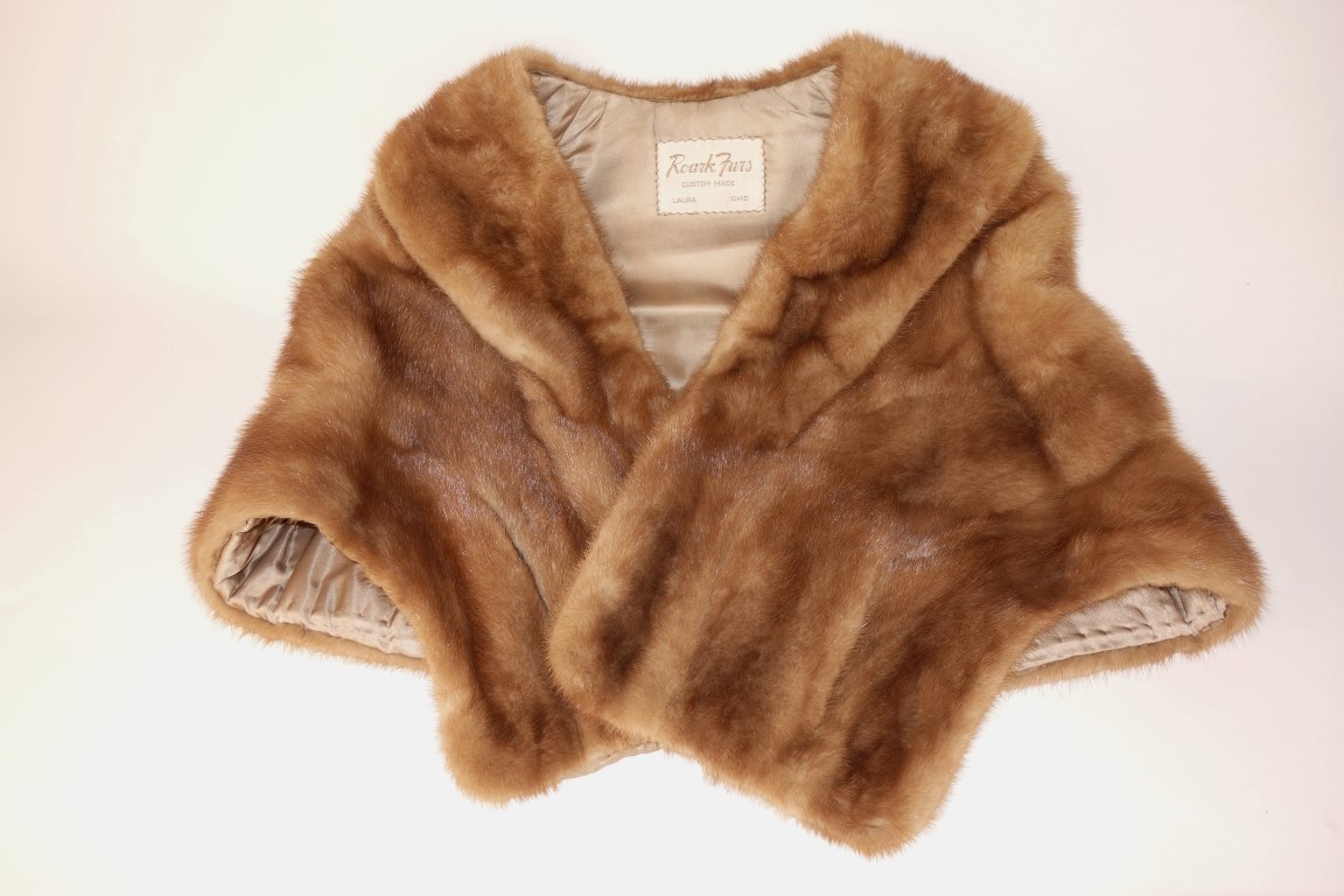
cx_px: 672
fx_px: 1045
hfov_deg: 65.5
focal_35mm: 28
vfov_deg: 46.4
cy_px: 448
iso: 125
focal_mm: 10.4
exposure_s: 1/100
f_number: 5
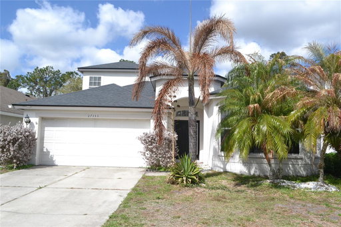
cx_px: 170
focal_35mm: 27
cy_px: 114
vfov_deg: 47.9
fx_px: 256
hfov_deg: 67.4
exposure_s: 1/1000
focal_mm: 18
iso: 1600
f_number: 16
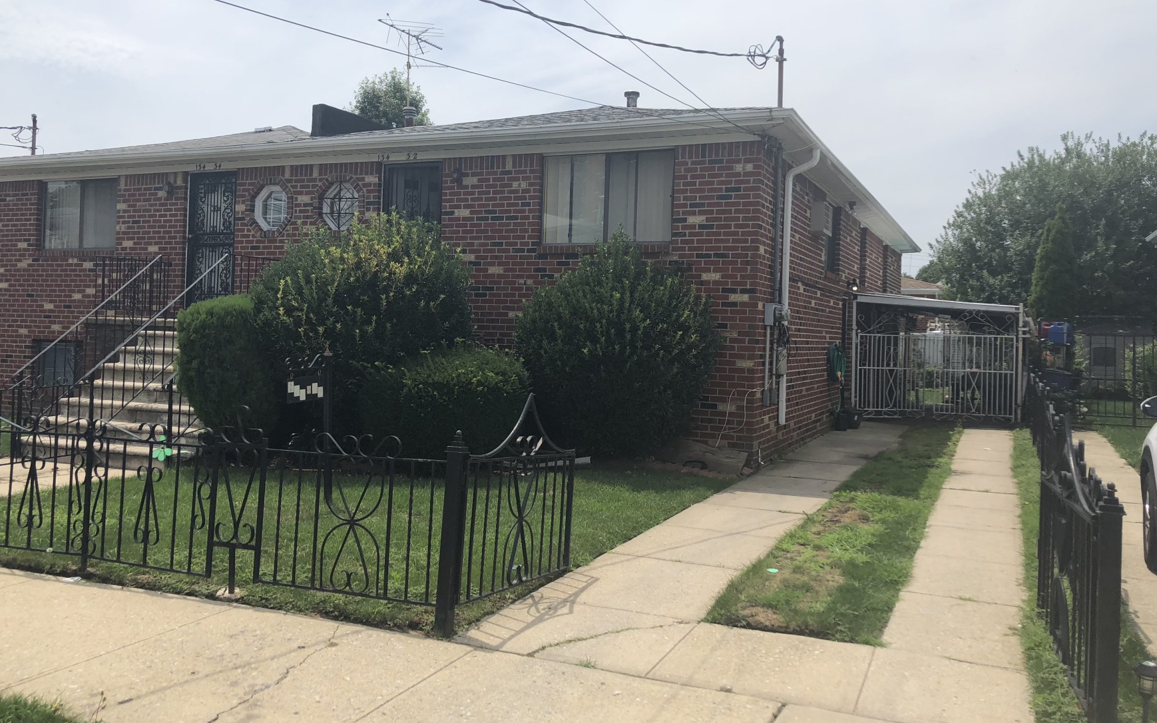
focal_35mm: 30
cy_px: 320
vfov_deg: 41.8
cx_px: 577
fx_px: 946
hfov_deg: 62.9
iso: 25
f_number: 1.8
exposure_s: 1/3205
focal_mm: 4
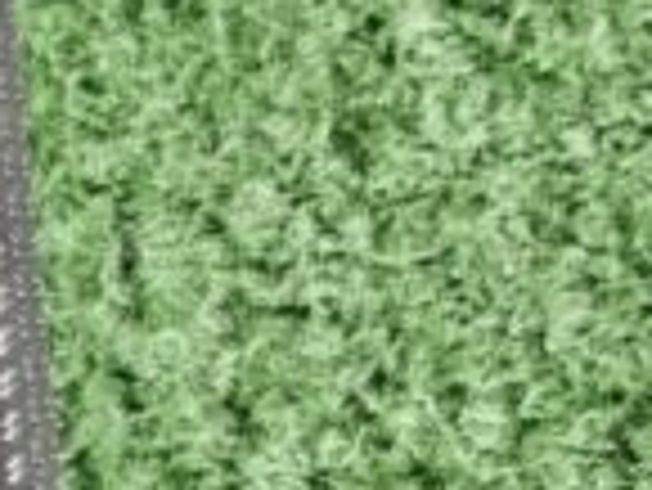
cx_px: -850
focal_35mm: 127
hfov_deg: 12.6
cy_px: 1232
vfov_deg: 10.0
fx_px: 2394
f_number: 1.7
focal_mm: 6.3
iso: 80
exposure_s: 1/190
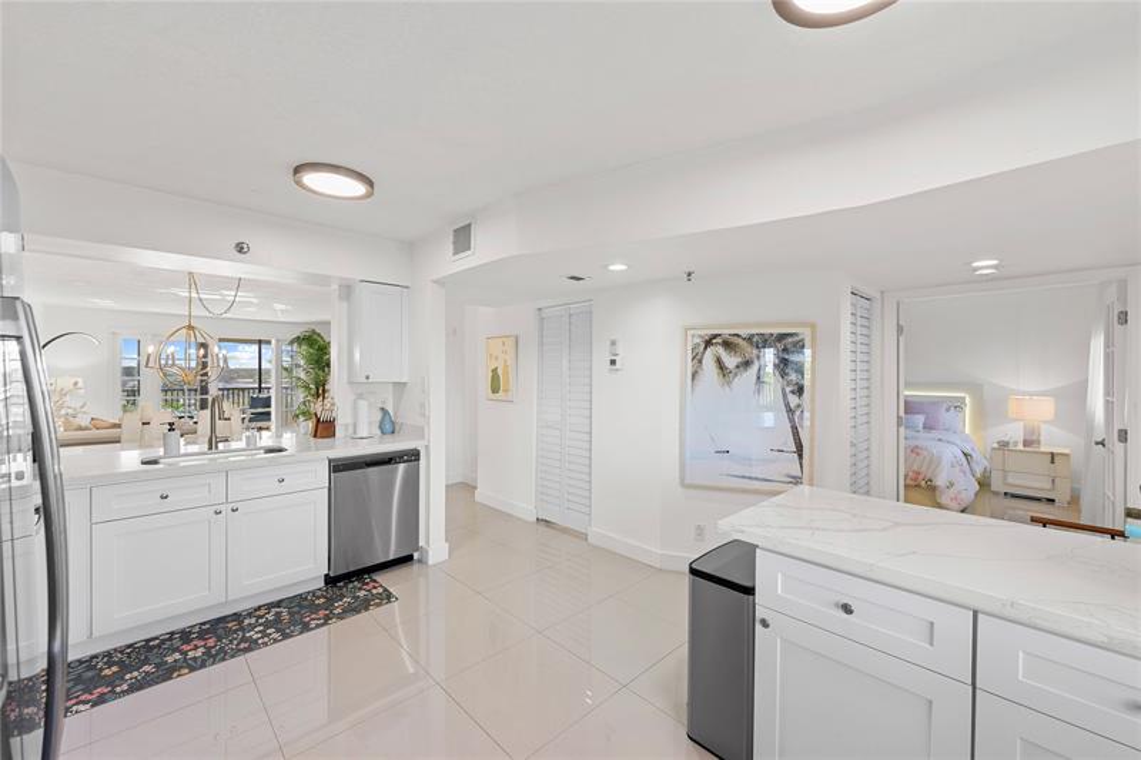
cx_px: 570
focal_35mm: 14
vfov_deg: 81.2
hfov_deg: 104.3
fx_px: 444
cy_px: 380
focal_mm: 14
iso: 500
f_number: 8
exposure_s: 1/8
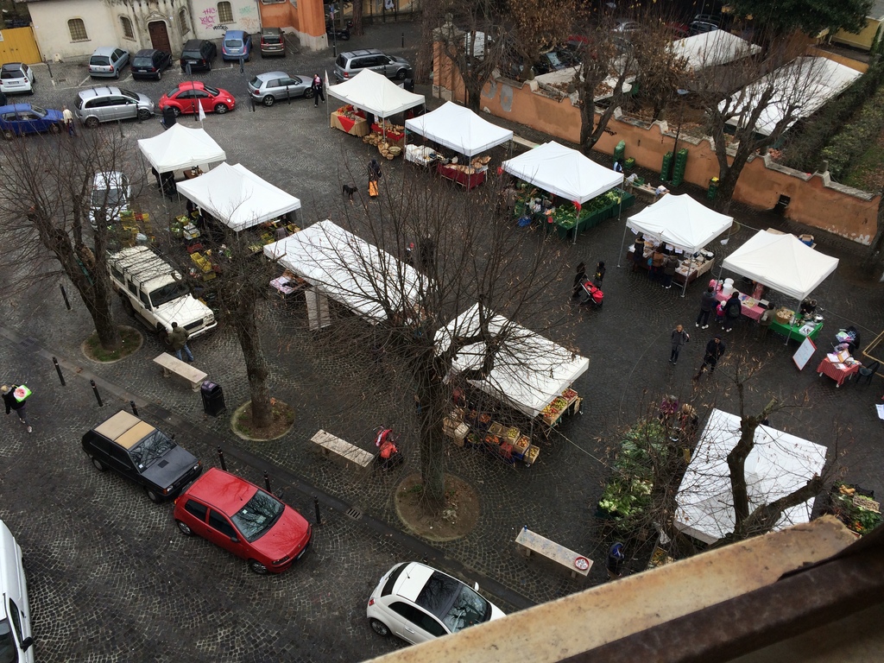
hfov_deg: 61.7
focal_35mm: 29
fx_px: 741
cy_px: 332
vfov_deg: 48.2
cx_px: 442
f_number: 2.2
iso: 32
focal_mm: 4.15
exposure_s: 1/595
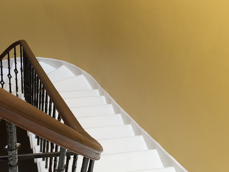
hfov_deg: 29.6
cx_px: 49
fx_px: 423
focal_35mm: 64
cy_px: 57
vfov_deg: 22.8
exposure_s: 1/100
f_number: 2.2
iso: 40
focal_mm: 4.15
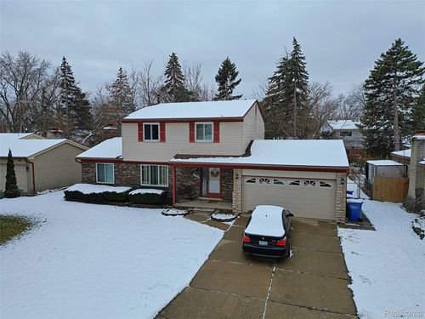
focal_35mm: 24
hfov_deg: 71.6
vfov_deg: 56.8
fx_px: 295
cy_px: 160
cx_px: 212
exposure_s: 1/1000
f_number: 1.7
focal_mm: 6.7
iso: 100
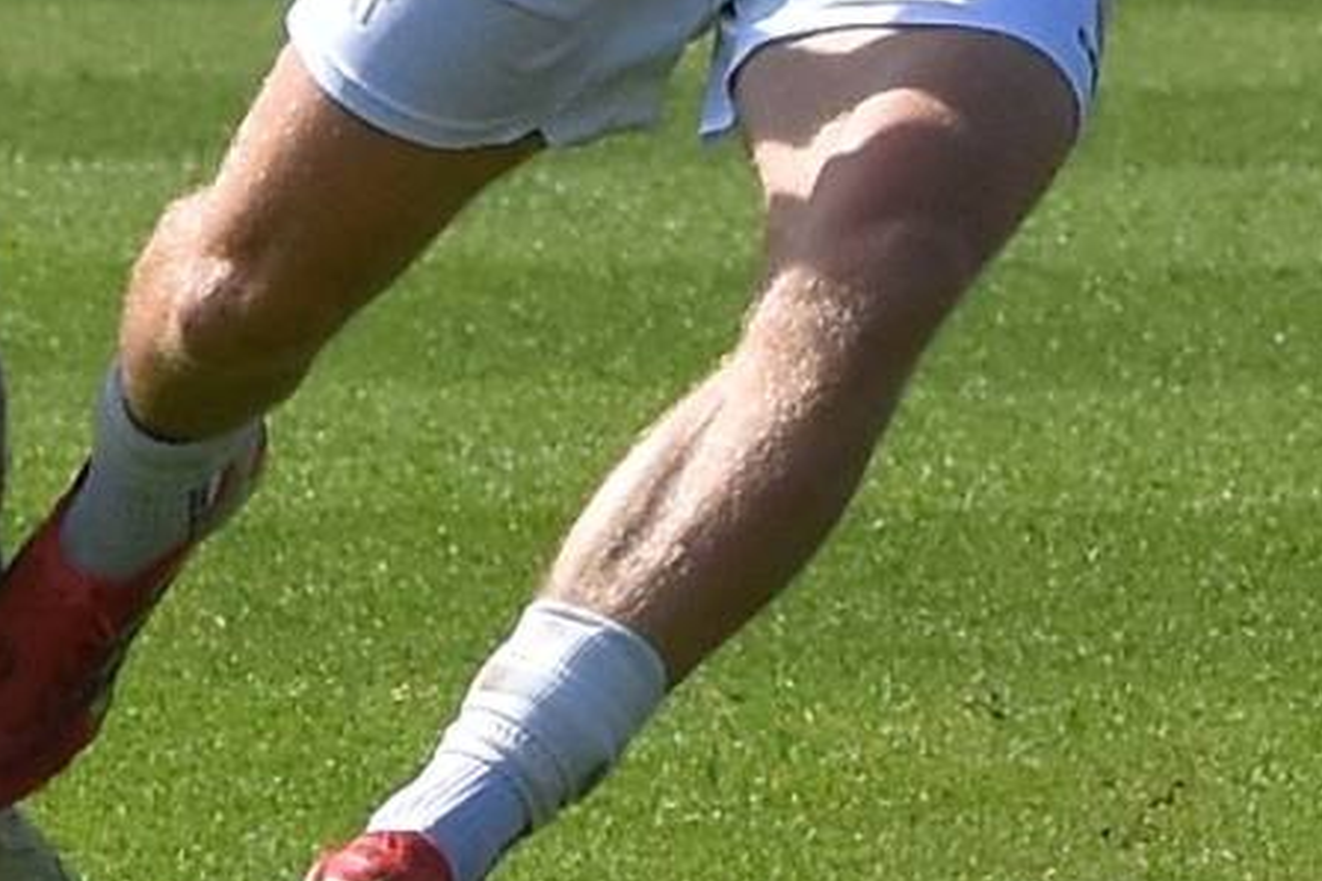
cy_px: -121
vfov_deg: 1.6
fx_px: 31914
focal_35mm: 869
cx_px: 248
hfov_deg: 2.4
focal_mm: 135
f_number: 5.6
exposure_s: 1/1600
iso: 400
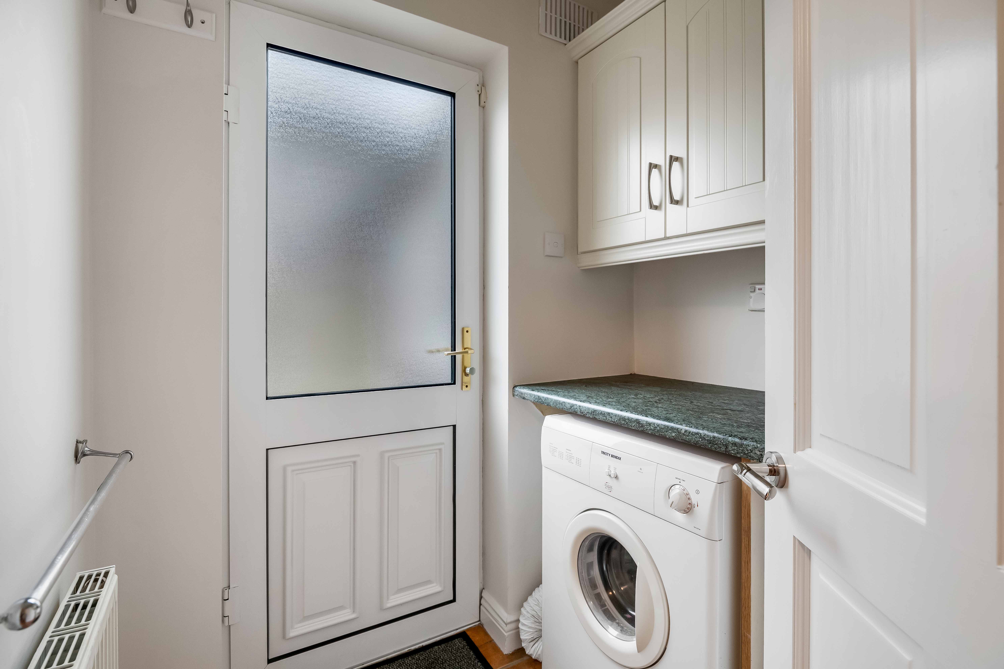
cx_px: 502
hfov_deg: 93.3
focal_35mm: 17
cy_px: 334
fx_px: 474
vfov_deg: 70.4
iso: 640
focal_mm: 17
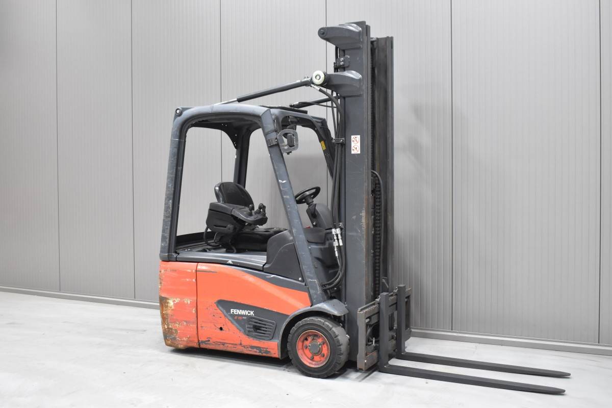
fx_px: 637
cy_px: 204
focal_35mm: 38
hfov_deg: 51.3
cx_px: 306
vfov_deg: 35.5
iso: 1600
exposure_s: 1/25
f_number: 5
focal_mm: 25
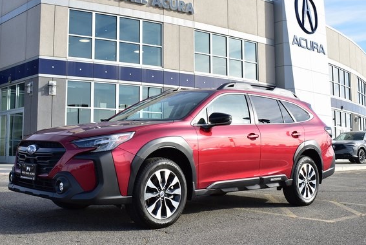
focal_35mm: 44
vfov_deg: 30.5
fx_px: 448
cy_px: 108
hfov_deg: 44.4
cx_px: 171
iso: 100
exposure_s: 1/200
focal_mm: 26
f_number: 7.1
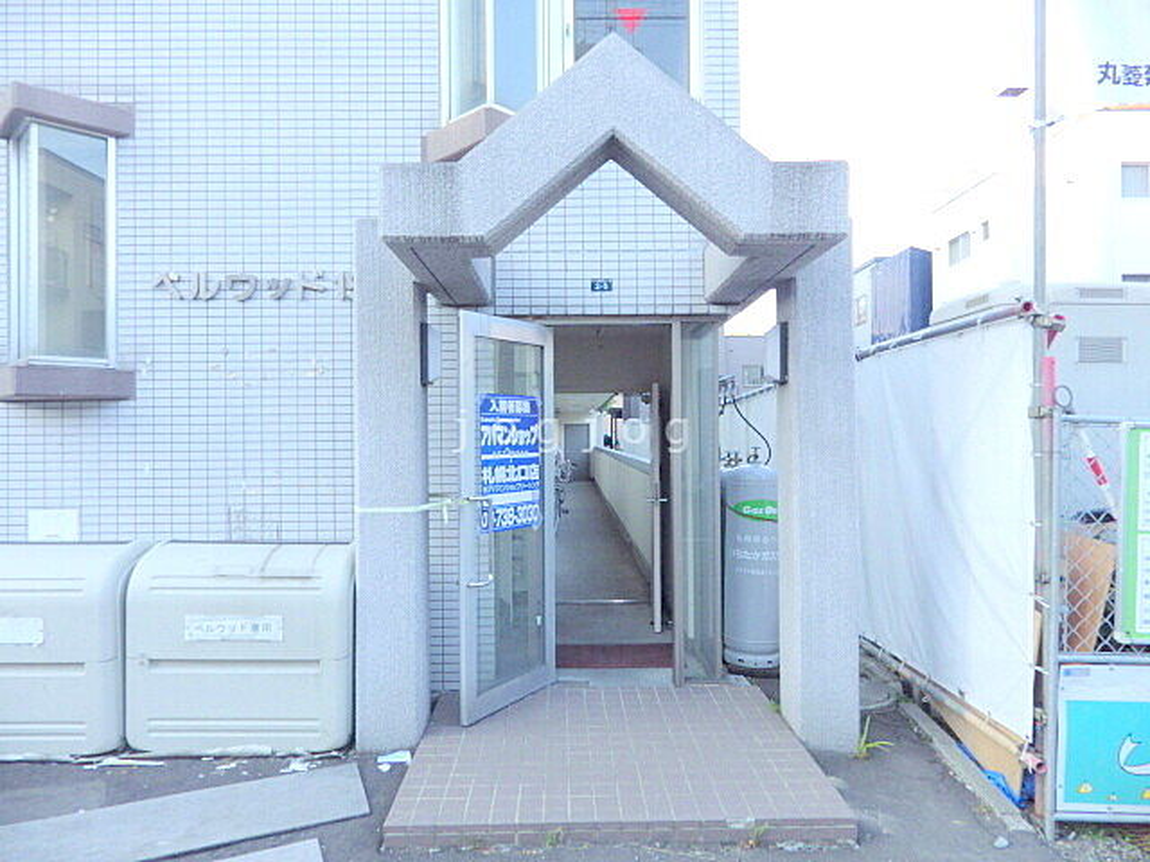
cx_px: 575
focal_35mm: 22
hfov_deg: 76.4
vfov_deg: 61.1
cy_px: 431
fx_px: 731
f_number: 3.1
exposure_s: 1/80
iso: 100
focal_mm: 4
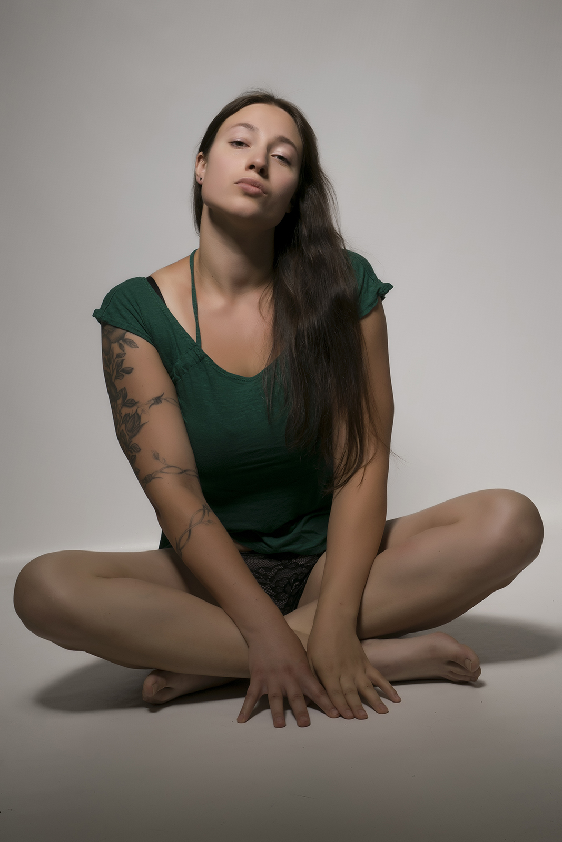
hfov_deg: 18.9
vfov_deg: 28.1
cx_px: 281
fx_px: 1686
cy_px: 421
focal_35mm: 72
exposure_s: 1/100
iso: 100
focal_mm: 48
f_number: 16
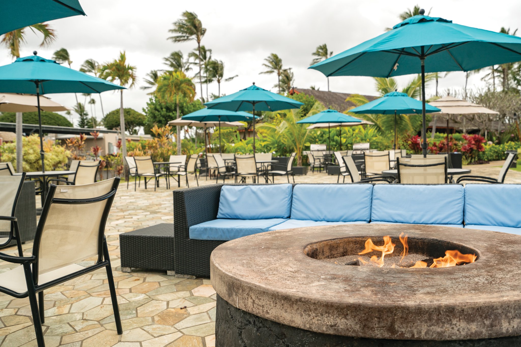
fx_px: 507
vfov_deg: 37.9
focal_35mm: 35
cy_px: 174
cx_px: 260
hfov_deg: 54.4
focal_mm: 35
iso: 400
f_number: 5.6
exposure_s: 1/200
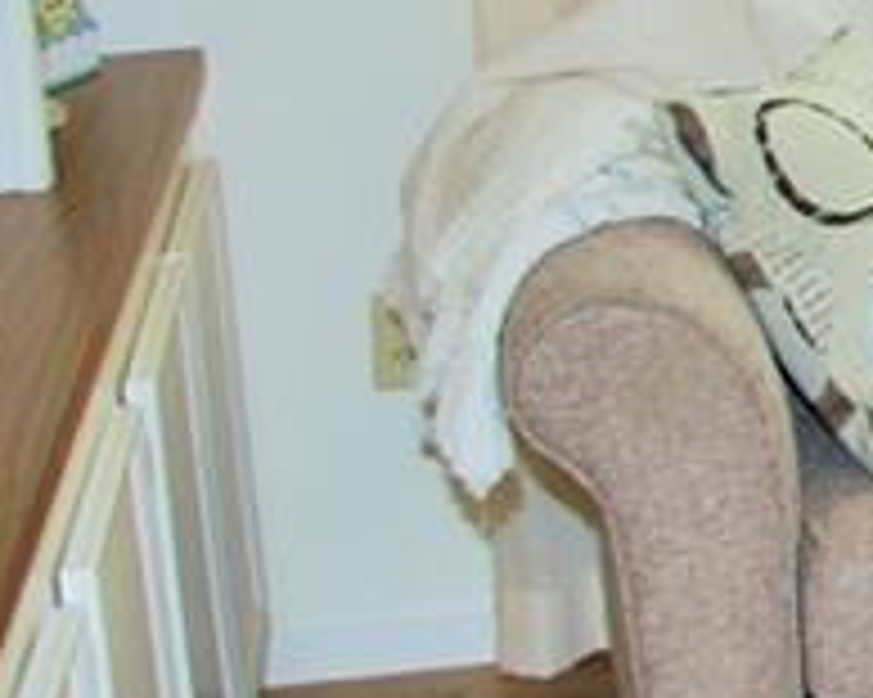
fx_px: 3073
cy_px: 135
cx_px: 1624
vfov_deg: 12.9
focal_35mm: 119
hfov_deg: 14.1
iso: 200
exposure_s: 1/60
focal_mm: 16
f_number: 4
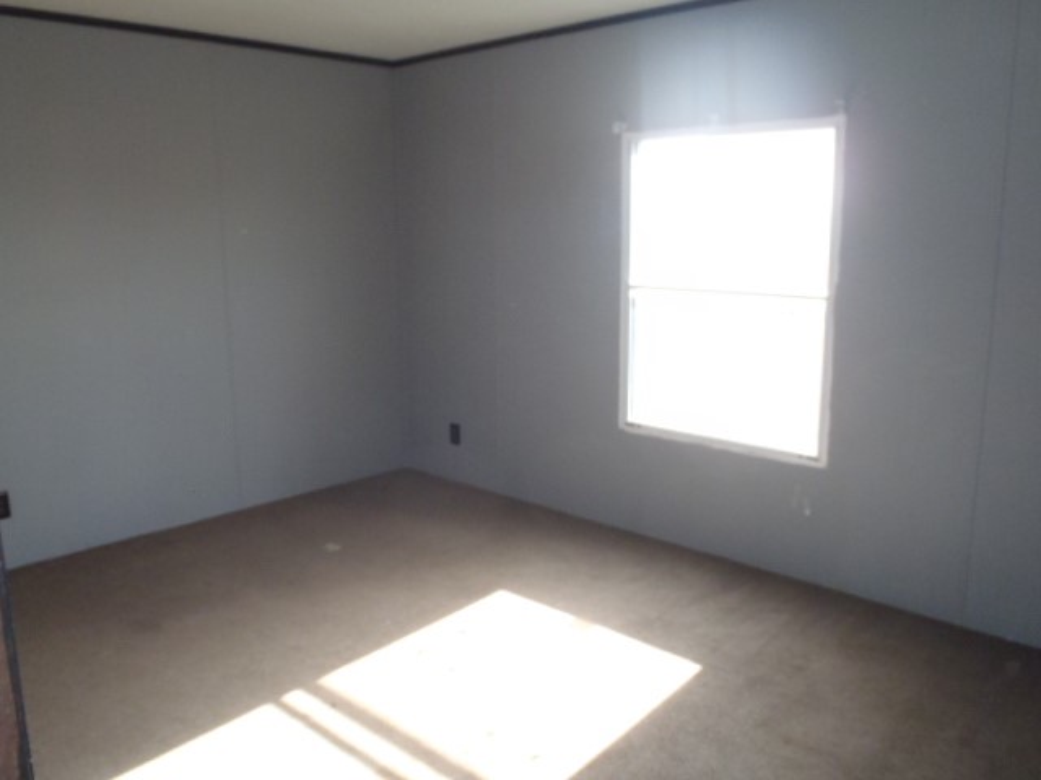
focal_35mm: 28
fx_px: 842
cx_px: 520
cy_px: 390
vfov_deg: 49.7
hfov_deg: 63.4
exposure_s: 1/60
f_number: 3.9
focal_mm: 5
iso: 250
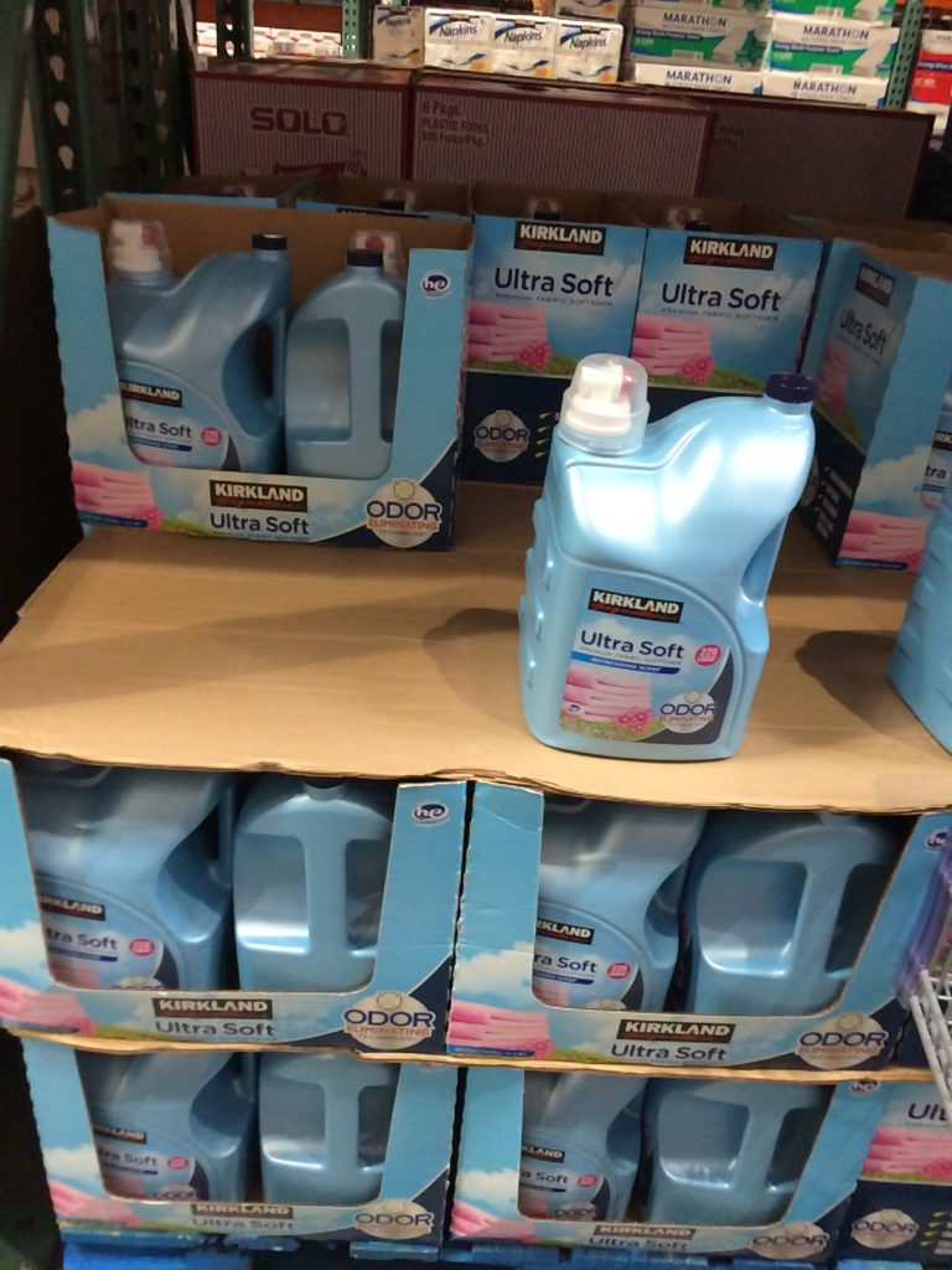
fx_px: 1063
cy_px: 635
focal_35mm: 29
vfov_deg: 61.7
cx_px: 476
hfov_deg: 48.2
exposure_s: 1/100
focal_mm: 4.15
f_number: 2.2
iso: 320
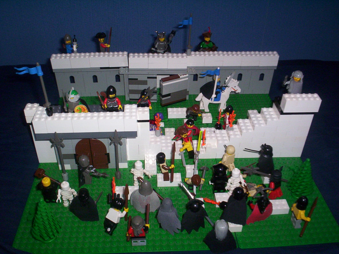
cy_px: 127
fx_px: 372
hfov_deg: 49.0
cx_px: 170
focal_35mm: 38
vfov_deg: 37.7
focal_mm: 4.99
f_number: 4.5
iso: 140
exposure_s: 1/60
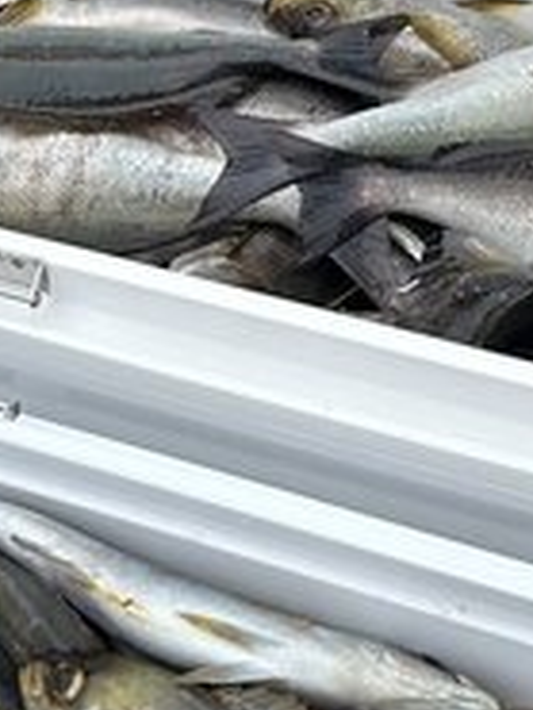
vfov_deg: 16.2
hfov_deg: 12.2
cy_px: 42
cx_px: 27
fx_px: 2461
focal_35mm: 120
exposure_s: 1/859
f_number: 1.5
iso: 50
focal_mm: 5.7
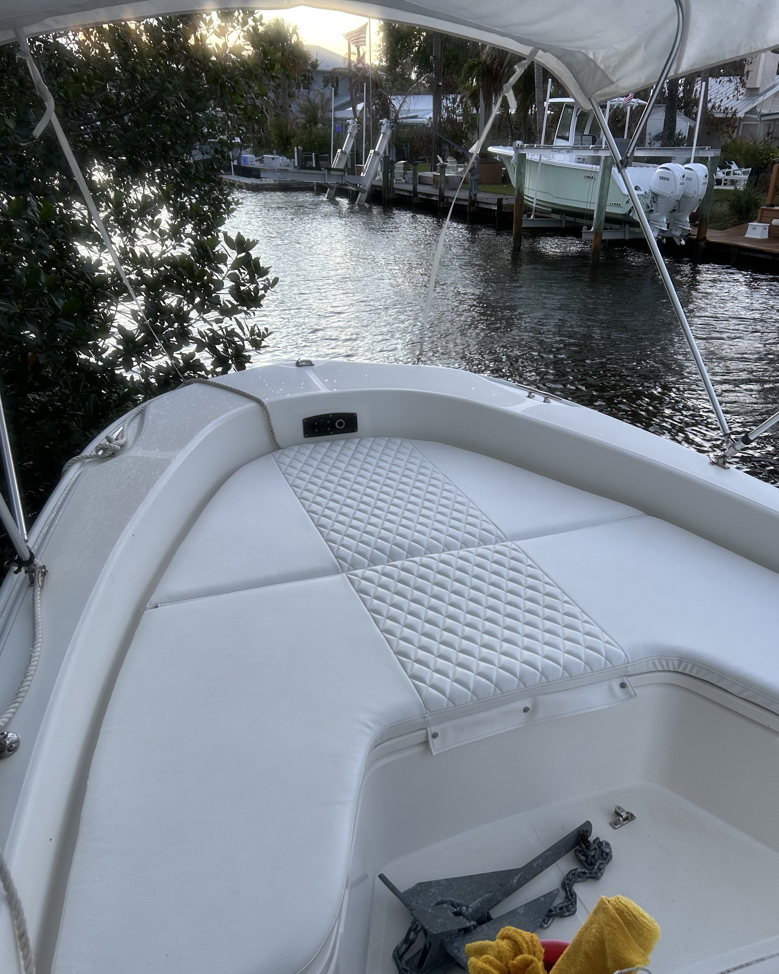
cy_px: 501
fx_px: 807
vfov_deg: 62.2
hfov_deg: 51.5
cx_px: 401
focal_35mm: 28
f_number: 1.5
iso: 100
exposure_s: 1/121
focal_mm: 5.7
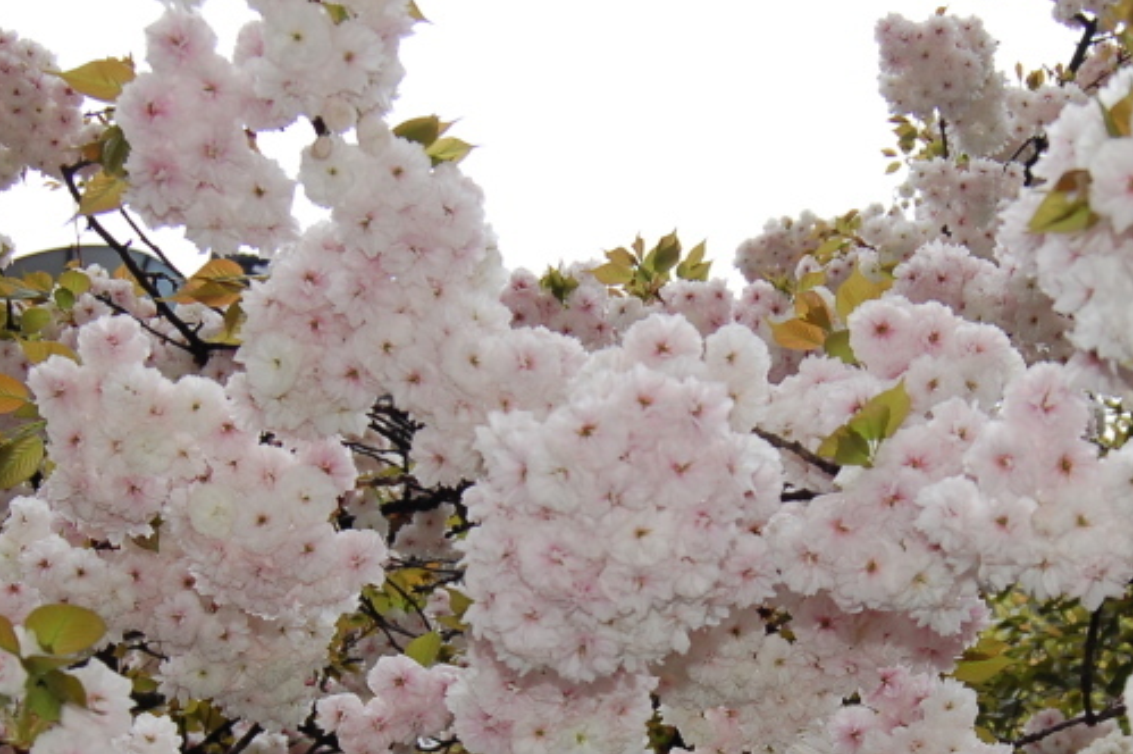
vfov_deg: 16.9
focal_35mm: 80
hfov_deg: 25.3
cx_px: 699
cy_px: 621
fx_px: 2516
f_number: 5.6
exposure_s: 1/320
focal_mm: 26
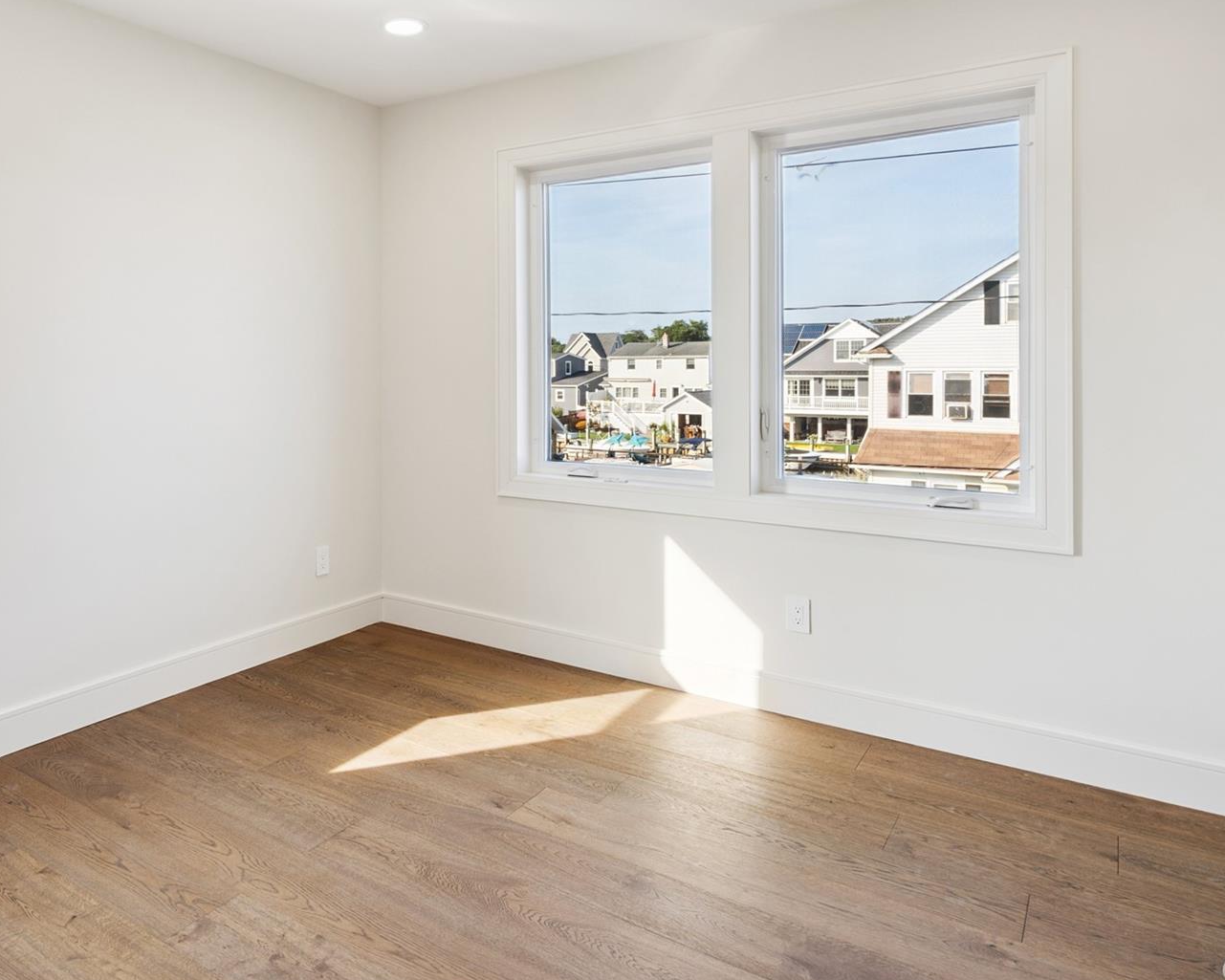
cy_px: 341
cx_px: 437
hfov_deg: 68.8
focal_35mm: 24
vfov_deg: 57.7
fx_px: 870
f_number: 6.3
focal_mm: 16
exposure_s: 1/80
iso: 100
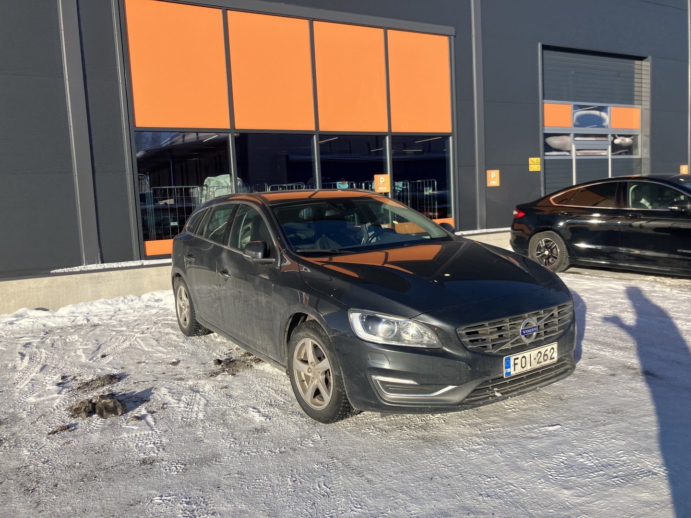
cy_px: 259
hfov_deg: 63.4
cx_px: 346
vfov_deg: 49.7
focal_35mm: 28
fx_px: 559
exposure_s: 1/1621
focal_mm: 3.99
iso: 32
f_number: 1.8
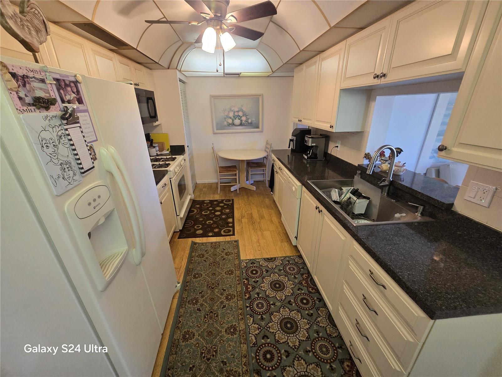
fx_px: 189
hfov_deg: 106.2
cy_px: 188
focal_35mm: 13
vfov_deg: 89.9
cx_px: 251
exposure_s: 1/60
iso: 400
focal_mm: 2.2
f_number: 2.2
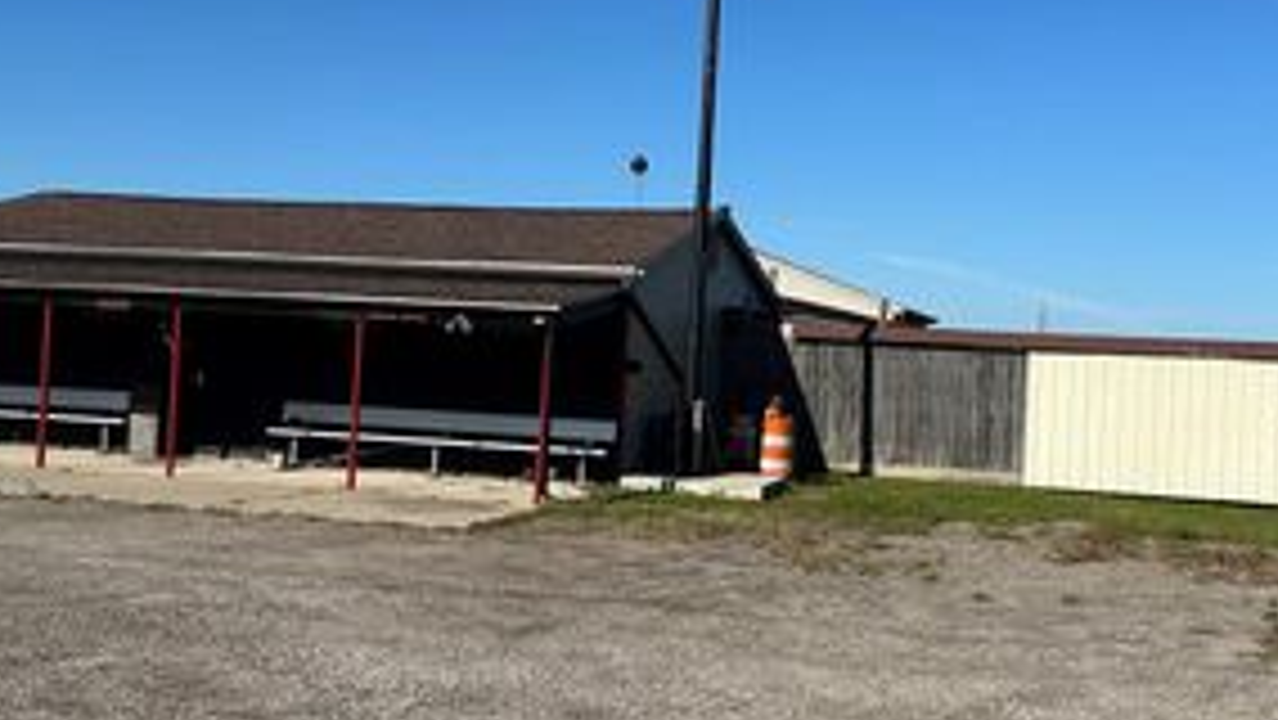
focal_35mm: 46
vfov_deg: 26.0
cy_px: 340
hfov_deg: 44.5
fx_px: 1559
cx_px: 693
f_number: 1.78
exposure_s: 1/6211
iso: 80
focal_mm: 6.86
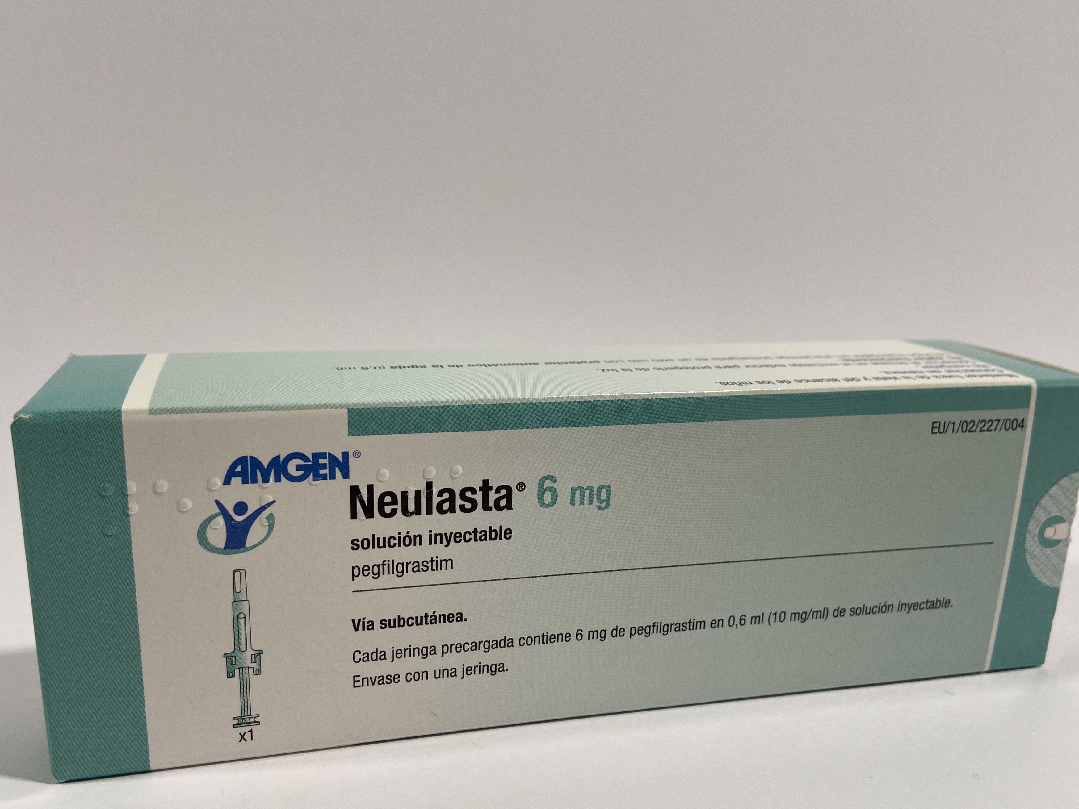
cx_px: 518
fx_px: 935
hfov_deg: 59.9
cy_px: 466
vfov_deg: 46.6
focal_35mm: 30
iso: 80
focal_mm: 4.25
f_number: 1.8
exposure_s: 1/100
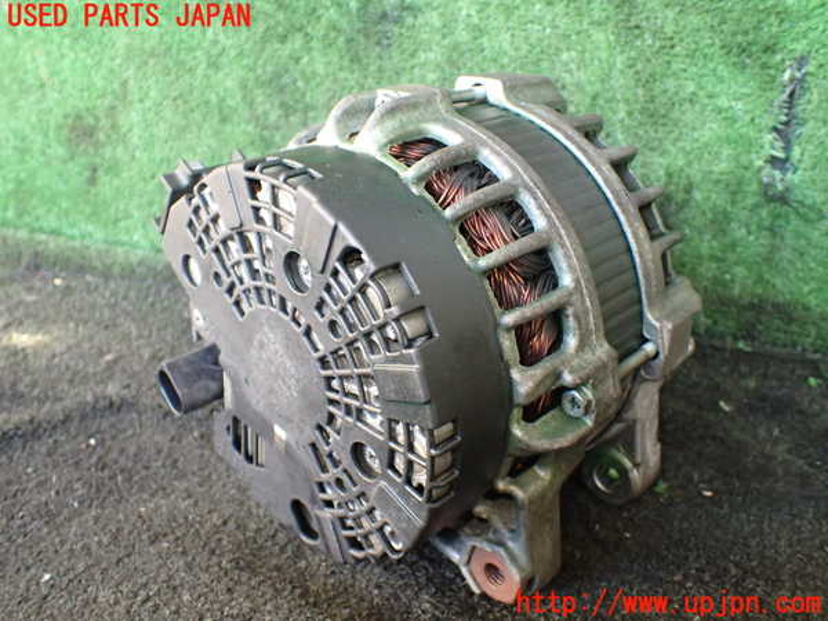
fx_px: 718
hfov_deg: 60.0
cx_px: 414
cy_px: 310
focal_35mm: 30
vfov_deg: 46.8
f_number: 2.3
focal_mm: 5.4
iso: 640
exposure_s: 1/125
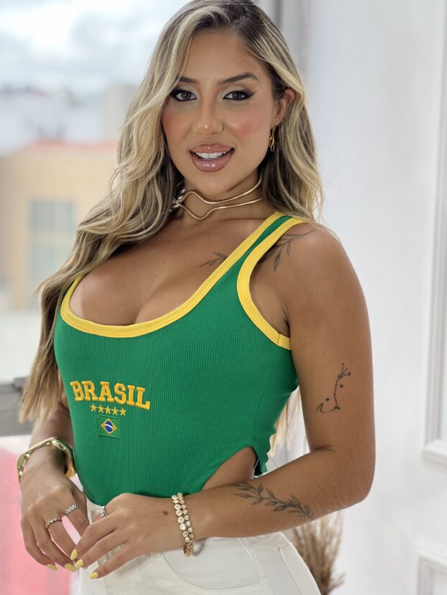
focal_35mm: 86
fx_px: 1480
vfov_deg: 22.7
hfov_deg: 17.2
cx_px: 200
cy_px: 315
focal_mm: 9
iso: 200
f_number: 2.8
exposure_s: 1/120
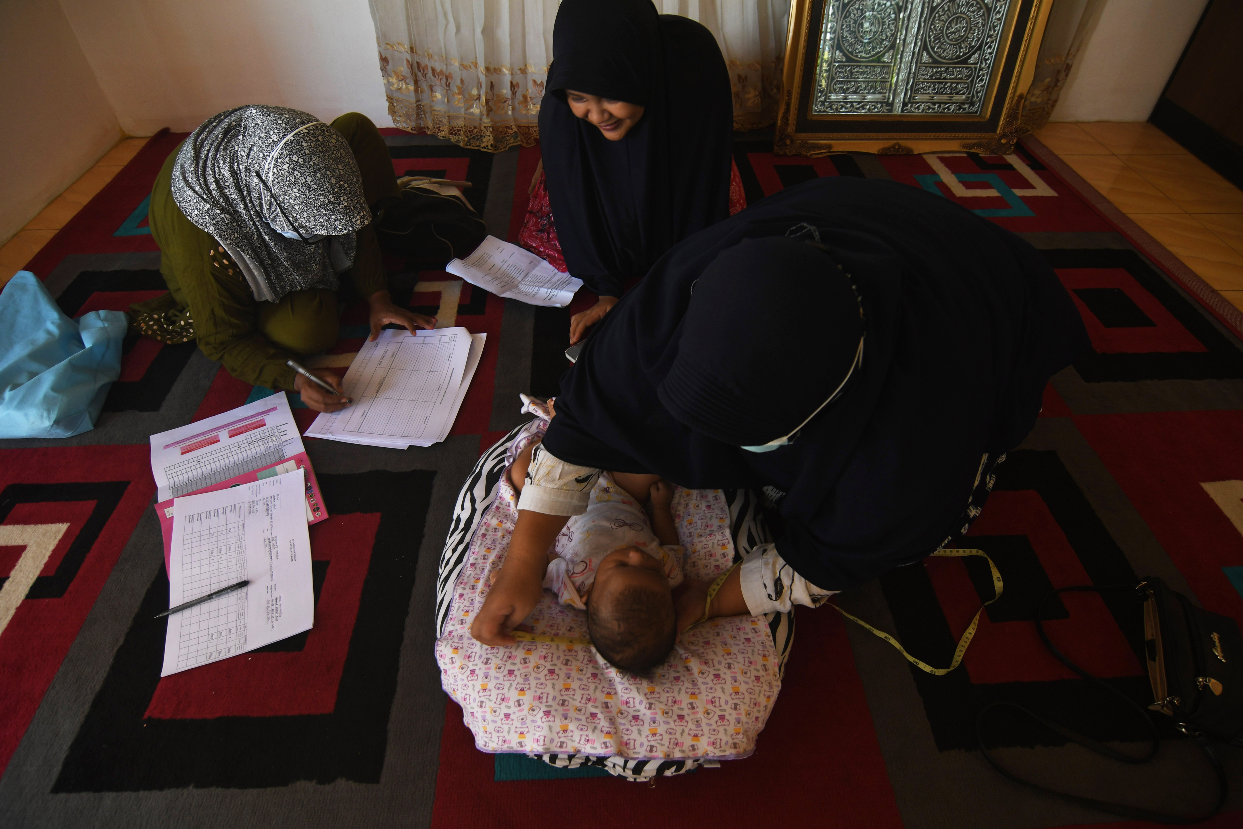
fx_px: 621
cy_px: 414
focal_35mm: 18
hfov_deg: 90.0
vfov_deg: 67.4
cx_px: 622
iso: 250
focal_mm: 12
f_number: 4
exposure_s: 1/30
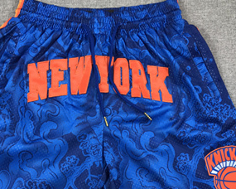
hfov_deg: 38.7
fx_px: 335
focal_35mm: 48
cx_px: 104
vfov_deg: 31.2
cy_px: 128
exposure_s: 1/50
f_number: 1.8
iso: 25
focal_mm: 3.99
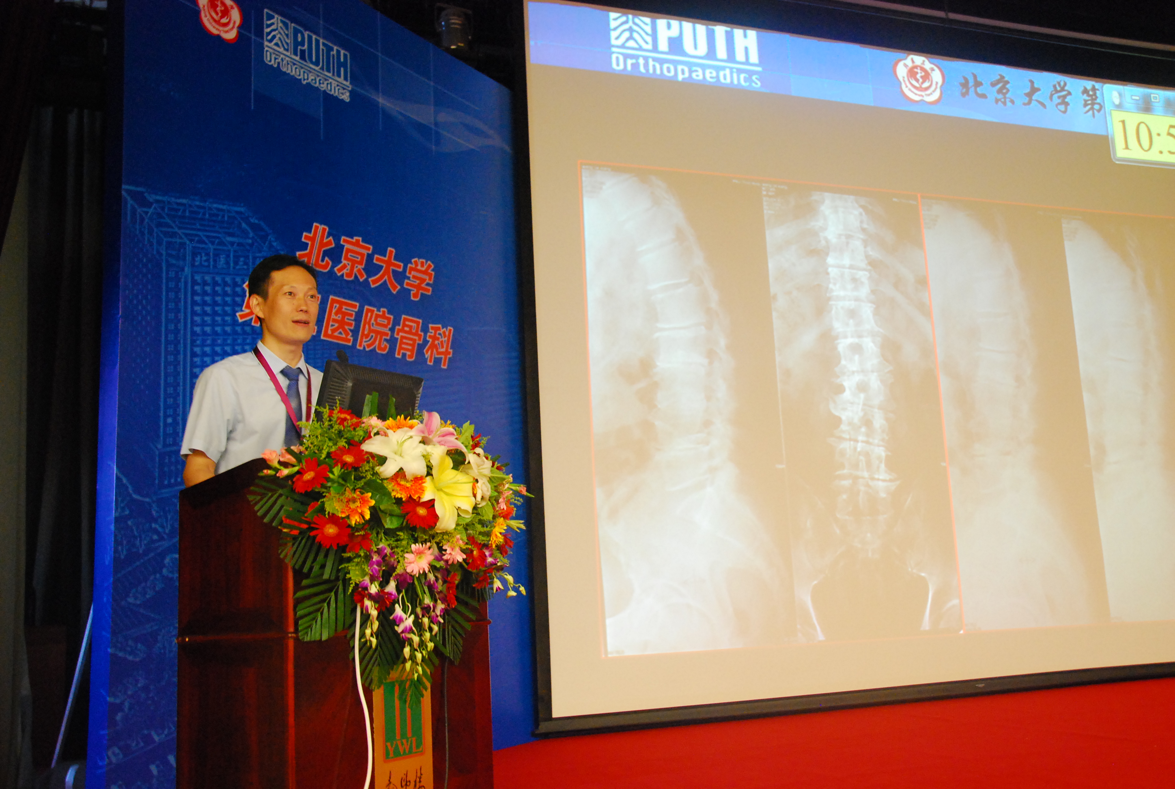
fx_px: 1177
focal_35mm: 36
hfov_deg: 53.0
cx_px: 588
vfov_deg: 37.0
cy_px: 394
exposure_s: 1/10
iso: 1600
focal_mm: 24
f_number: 3.8
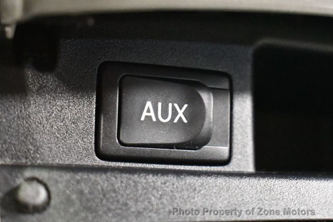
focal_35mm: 72
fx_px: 667
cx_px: 166
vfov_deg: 19.0
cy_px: 111
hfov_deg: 28.0
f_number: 4.8
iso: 12800
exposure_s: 1/40
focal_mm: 36
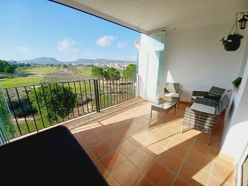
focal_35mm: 13
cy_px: 93
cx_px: 124
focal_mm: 1.42
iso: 40
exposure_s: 1/1328
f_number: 2.2
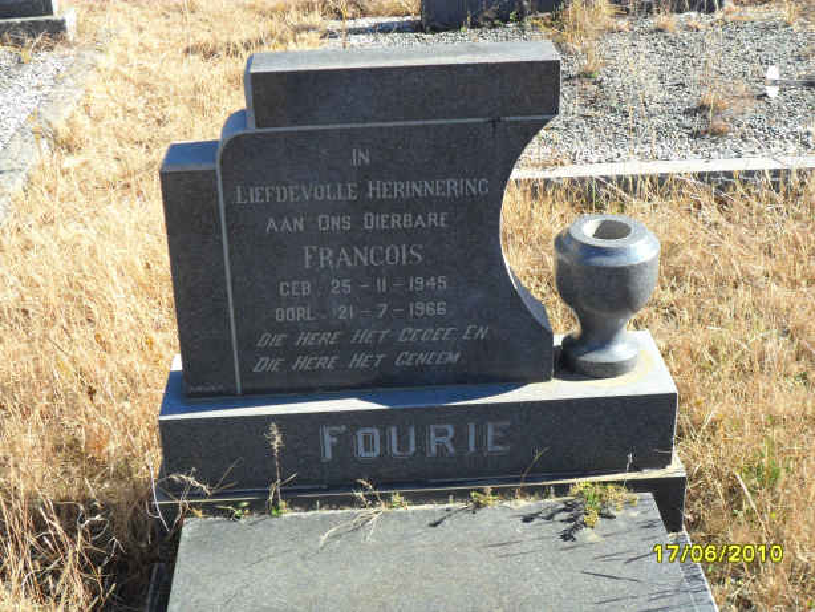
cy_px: 306
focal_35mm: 52
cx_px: 408
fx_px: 1225
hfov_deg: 36.8
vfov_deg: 28.1
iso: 100
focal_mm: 9.3
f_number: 5
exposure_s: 1/125
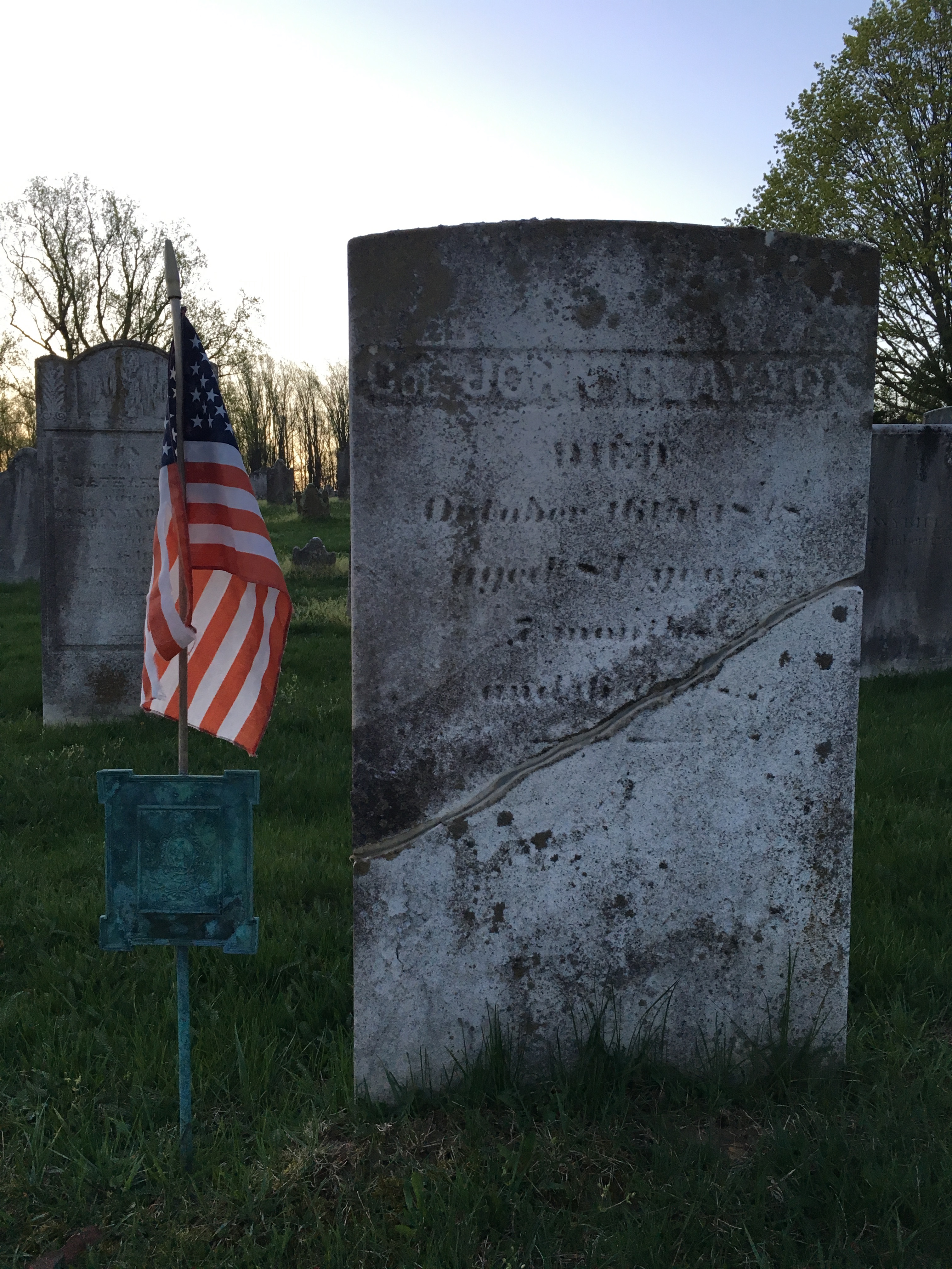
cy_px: 634
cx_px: 476
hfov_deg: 48.2
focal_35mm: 29
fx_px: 1063
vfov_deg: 61.7
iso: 32
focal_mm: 4.15
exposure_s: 1/30
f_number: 2.2
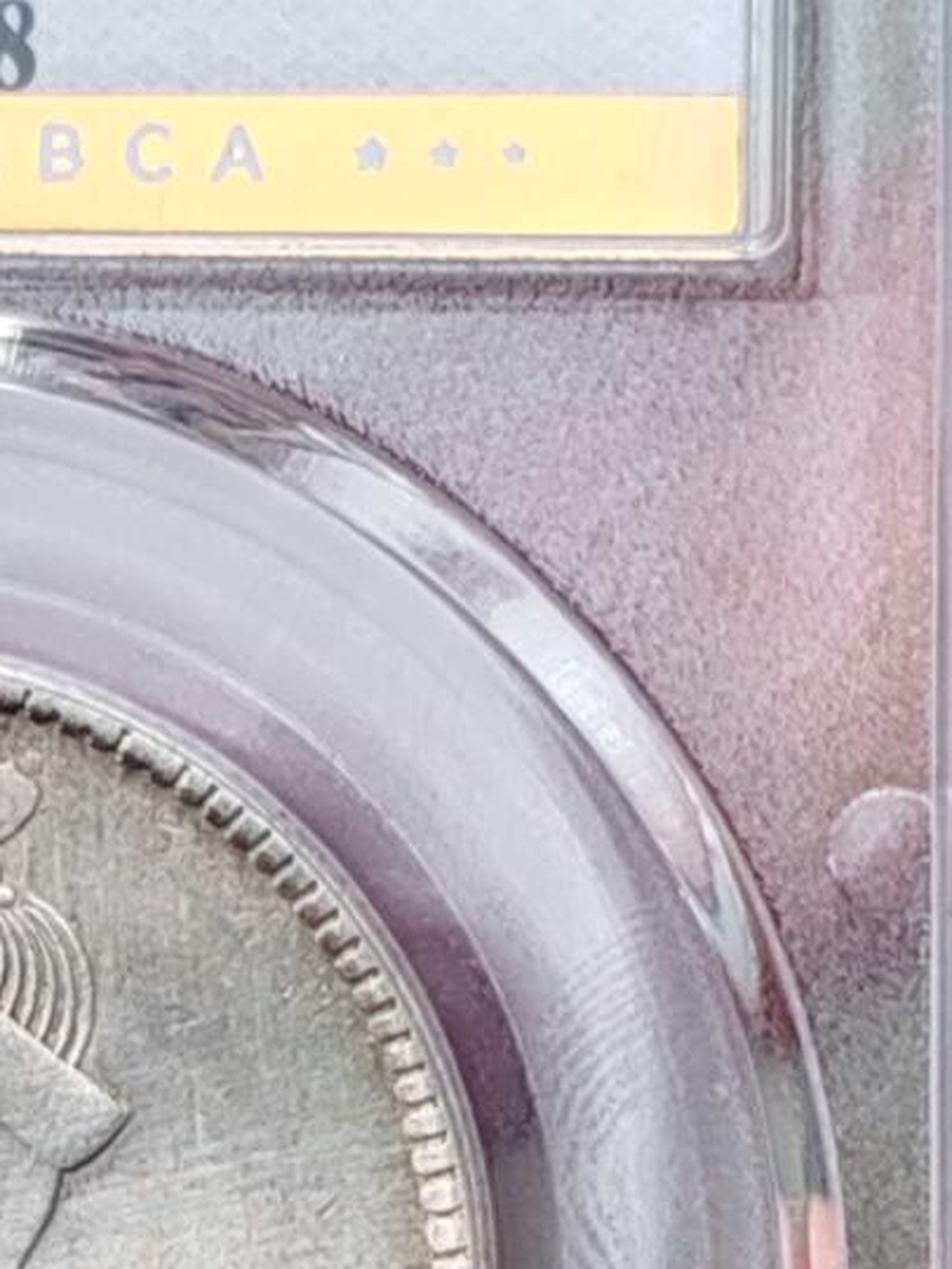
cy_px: 909
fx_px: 6600
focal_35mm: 180
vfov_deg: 11.0
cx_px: -186
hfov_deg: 8.2
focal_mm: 6.12
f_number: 1.9
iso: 64
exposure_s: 1/100
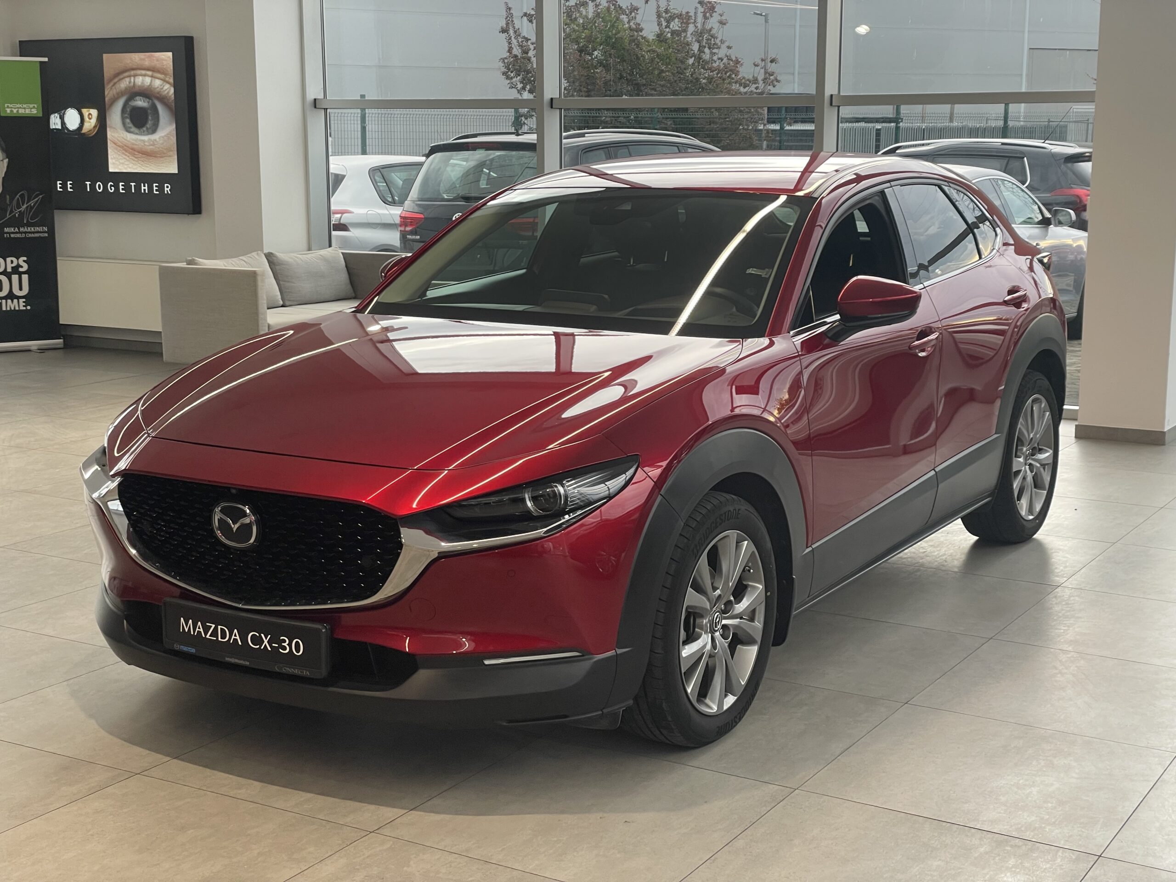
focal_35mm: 52
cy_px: 441
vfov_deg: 28.0
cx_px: 588
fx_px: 1767
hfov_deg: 36.8
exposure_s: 1/100
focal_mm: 6
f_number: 2
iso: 50
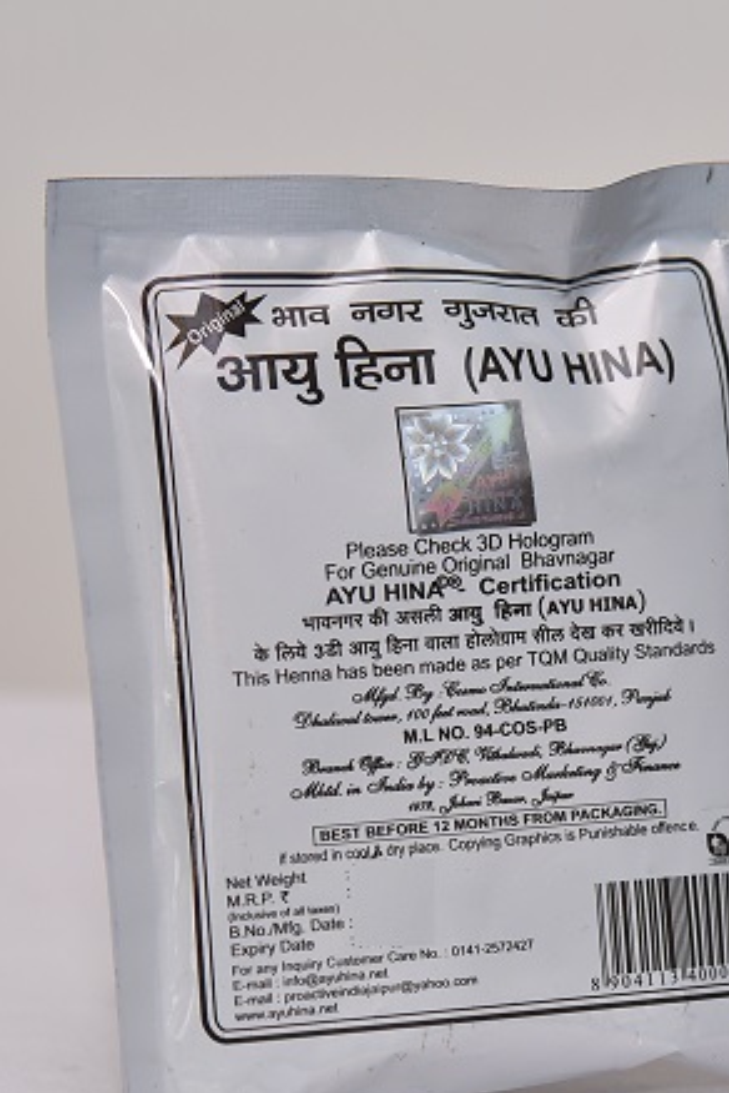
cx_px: 424
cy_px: 646
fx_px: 3827
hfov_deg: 10.9
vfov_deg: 16.3
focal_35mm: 126
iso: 1600
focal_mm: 105
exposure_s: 1/200
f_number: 5
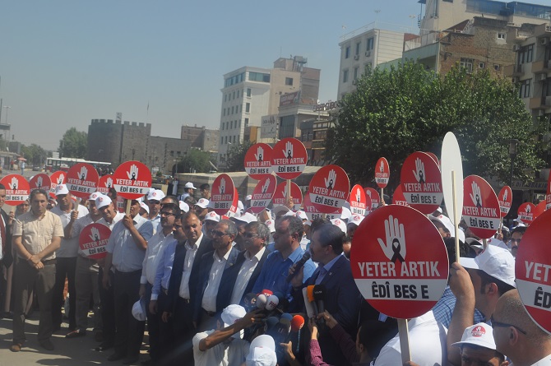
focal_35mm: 44
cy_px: 183
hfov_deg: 45.0
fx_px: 665
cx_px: 276
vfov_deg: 30.8
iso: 200
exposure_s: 1/400
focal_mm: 29
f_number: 10
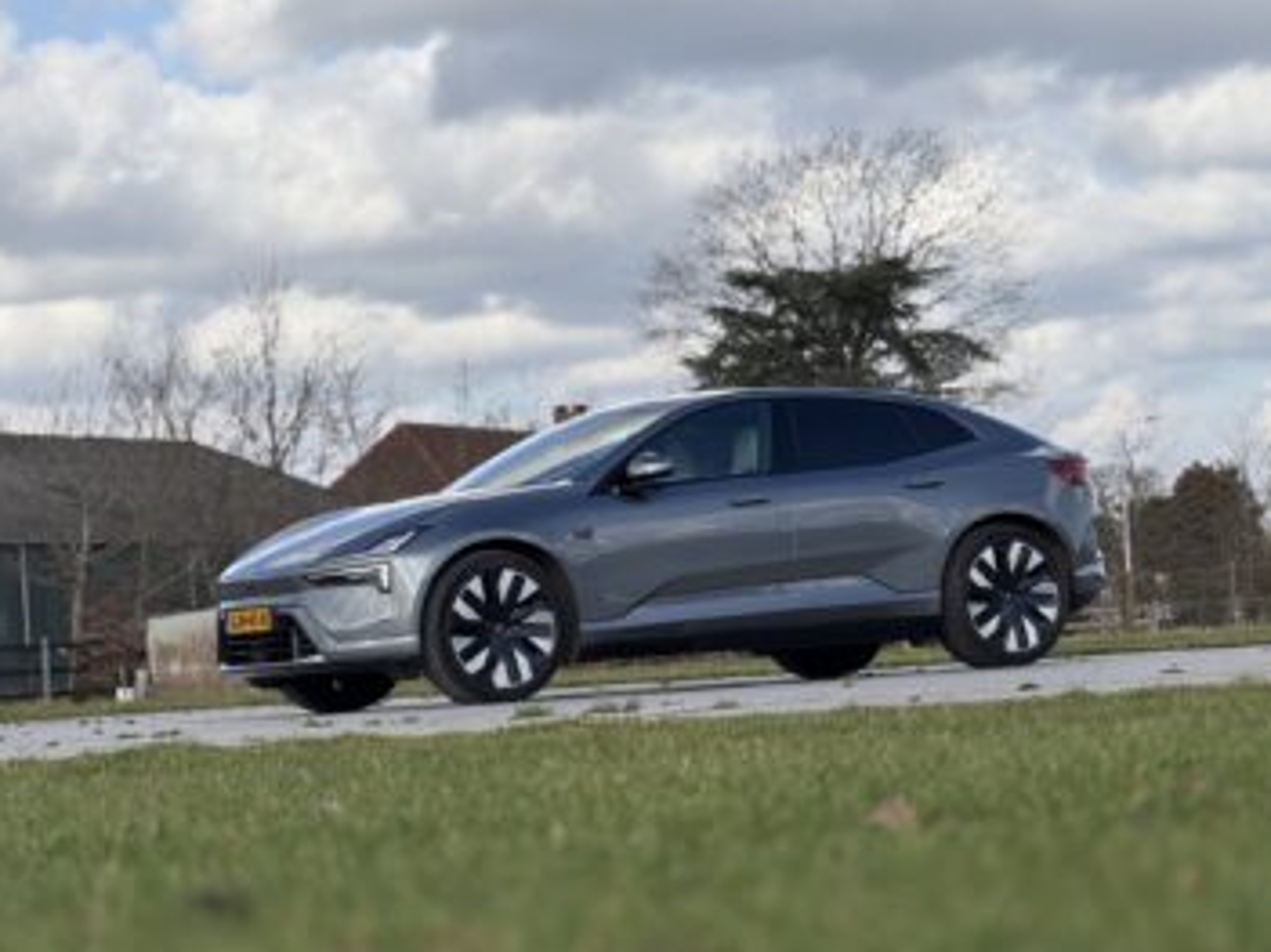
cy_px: 471
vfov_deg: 12.0
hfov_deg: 16.0
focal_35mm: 123
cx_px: 641
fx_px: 4515
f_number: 2.8
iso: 50
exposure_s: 1/1271
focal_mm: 15.66
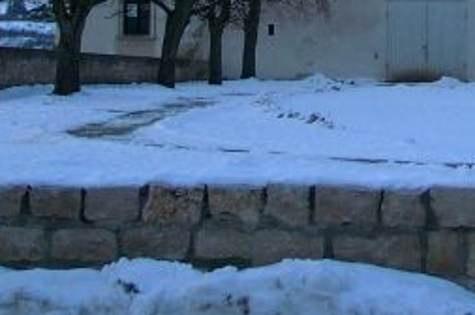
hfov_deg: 17.7
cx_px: 520
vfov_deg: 11.7
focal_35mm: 112
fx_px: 1476
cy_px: -139
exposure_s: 1/27.9
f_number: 2
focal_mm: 7.13
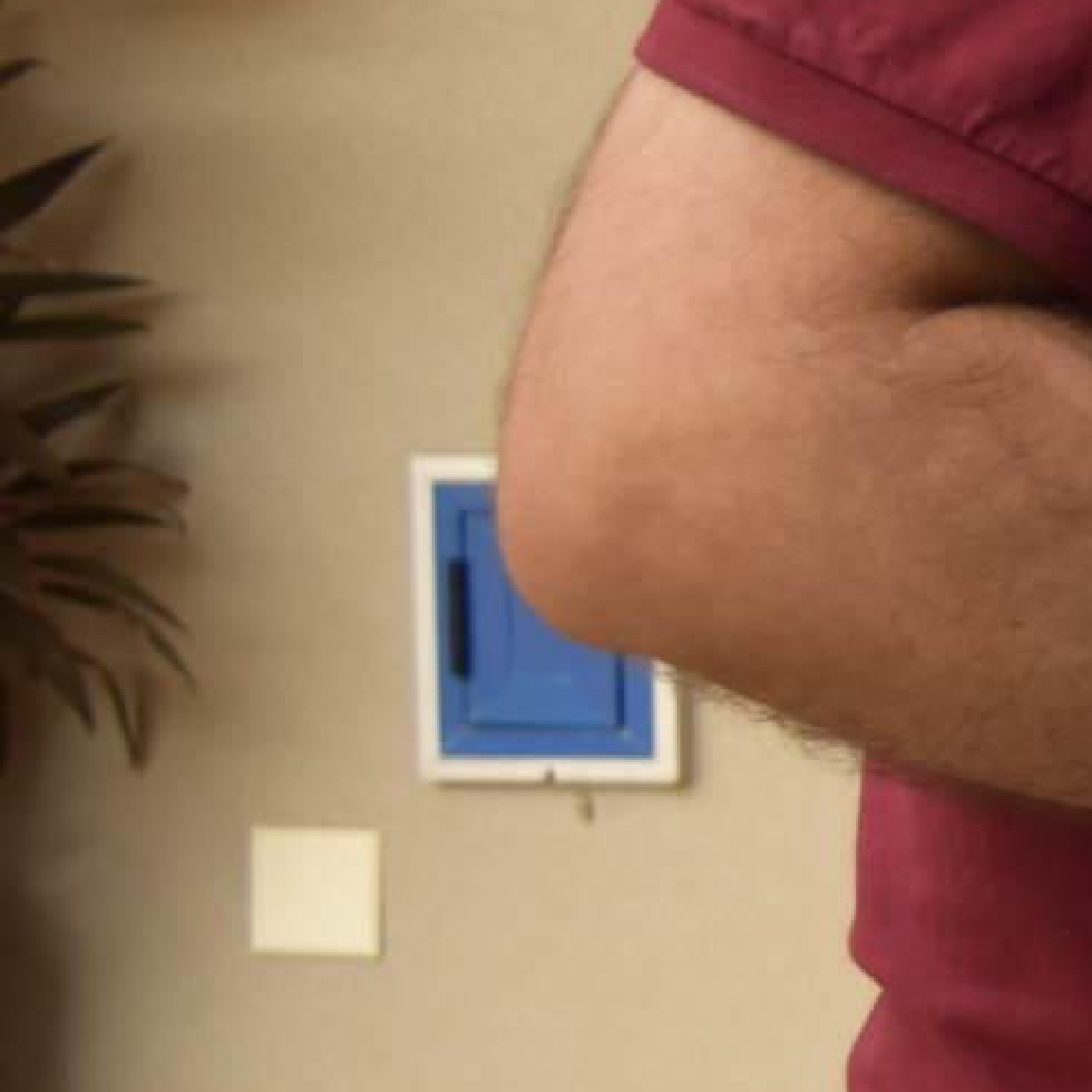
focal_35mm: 195
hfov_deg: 8.0
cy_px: 528
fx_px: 6945
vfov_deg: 9.0
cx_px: 2942
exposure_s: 1/200
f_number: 4
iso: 200
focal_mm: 25
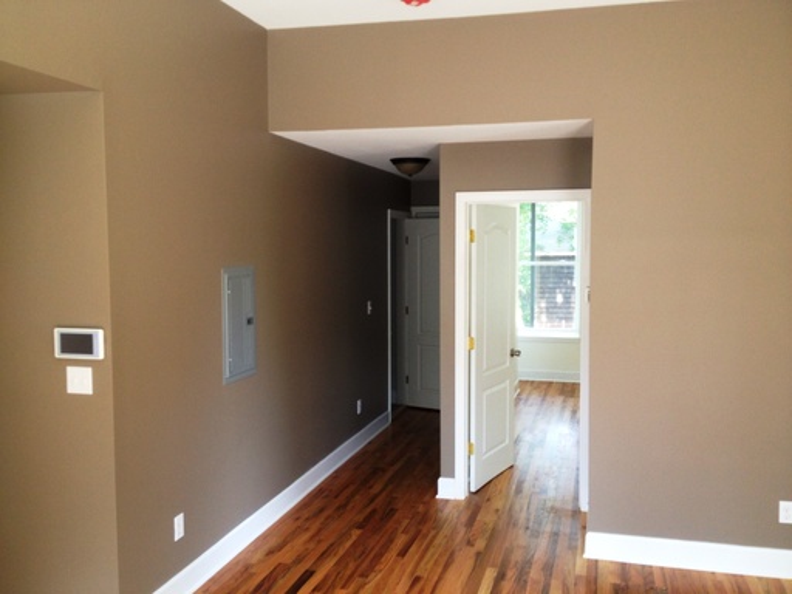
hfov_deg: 52.6
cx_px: 396
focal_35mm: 35
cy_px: 297
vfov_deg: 40.7
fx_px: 801
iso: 80
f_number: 2.4
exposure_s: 1/20
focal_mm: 4.28
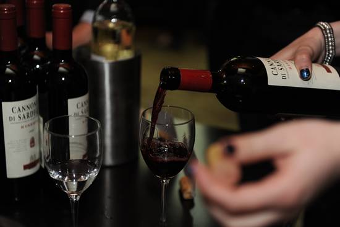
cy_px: 114
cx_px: 170
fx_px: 661
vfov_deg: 19.4
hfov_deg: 28.9
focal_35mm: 70
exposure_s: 1/160
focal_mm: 70
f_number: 3.2
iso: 640
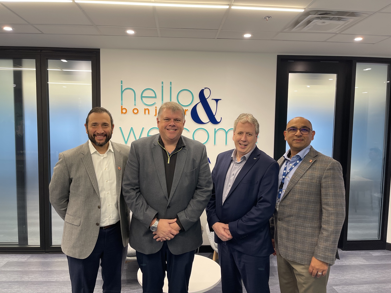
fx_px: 282
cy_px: 146
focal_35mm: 25
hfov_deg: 69.4
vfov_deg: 54.9
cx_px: 196
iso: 80
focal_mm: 5.1
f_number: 1.6
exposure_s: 1/60
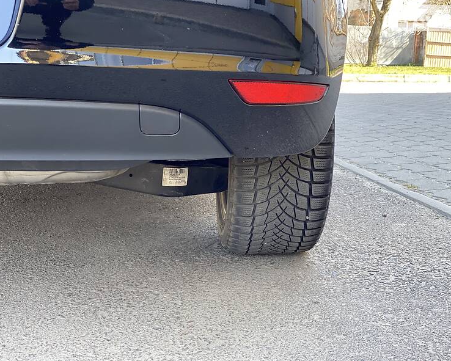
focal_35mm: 55
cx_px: 241
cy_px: 181
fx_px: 734
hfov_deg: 34.1
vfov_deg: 27.6
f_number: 2
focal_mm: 6
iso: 64
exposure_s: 1/122
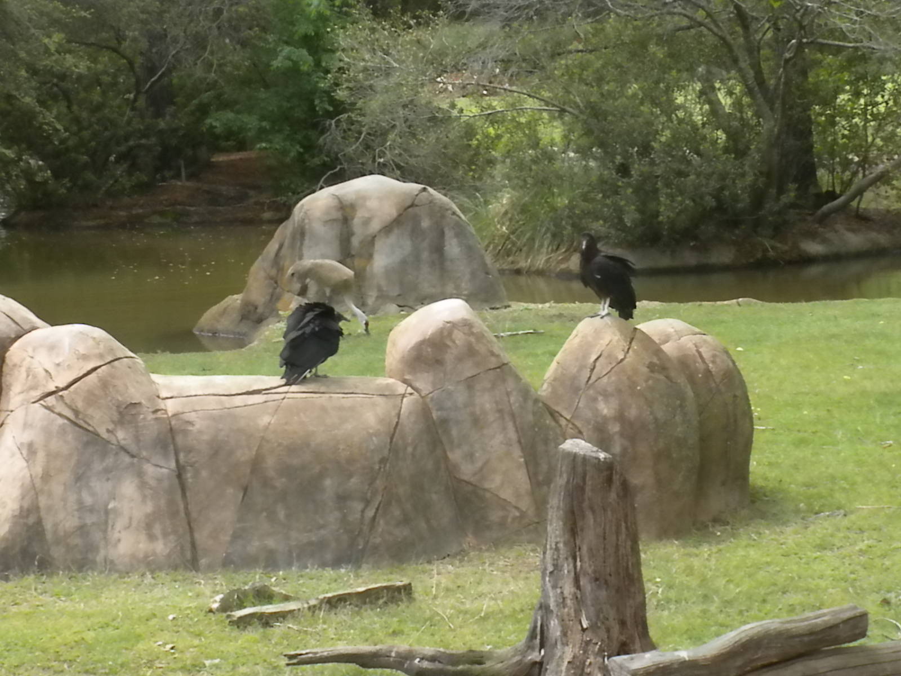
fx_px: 3097
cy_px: 338
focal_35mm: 119
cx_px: 450
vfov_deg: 12.5
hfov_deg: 16.6
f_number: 14
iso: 640
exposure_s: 1/120
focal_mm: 21
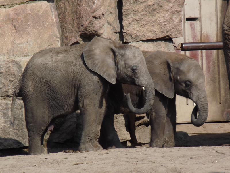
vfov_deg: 2.4
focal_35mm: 632
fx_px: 4199
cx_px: 115
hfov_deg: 3.1
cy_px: 86
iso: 100
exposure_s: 1/400
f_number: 5.6
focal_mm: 80.8
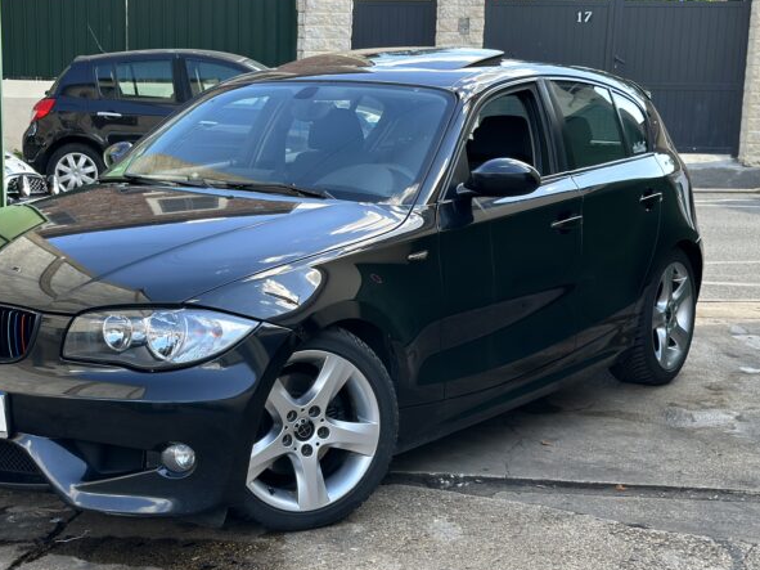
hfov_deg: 29.7
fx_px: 1427
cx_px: 275
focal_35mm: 65
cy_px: 311
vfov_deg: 22.6
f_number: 1.78
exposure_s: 1/332
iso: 64
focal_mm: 6.86
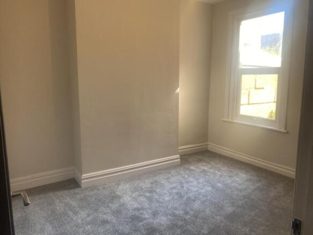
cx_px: 156
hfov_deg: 67.3
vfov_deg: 53.0
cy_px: 118
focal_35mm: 26
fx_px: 235
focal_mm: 4.25
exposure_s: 1/121
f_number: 1.8
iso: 80
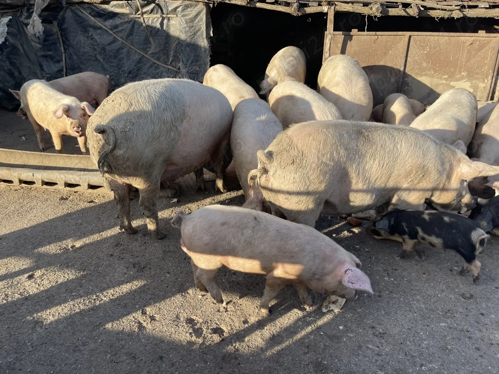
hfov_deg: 69.4
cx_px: 250
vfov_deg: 54.9
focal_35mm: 25
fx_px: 360
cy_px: 187
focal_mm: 5.1
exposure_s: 1/1098
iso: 32
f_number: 1.6
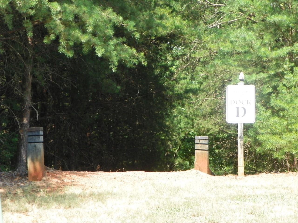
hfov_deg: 14.1
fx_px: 1205
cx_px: 149
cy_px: 112
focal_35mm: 140
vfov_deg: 10.6
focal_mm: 25
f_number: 4.5
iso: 200
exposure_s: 1/250
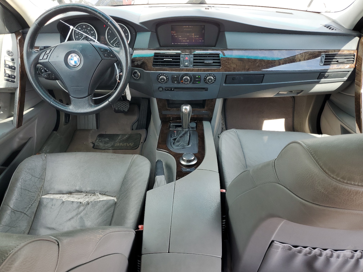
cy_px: 136
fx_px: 273
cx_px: 182
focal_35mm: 26
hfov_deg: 67.3
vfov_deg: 53.1
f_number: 1.5
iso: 50
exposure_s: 1/263
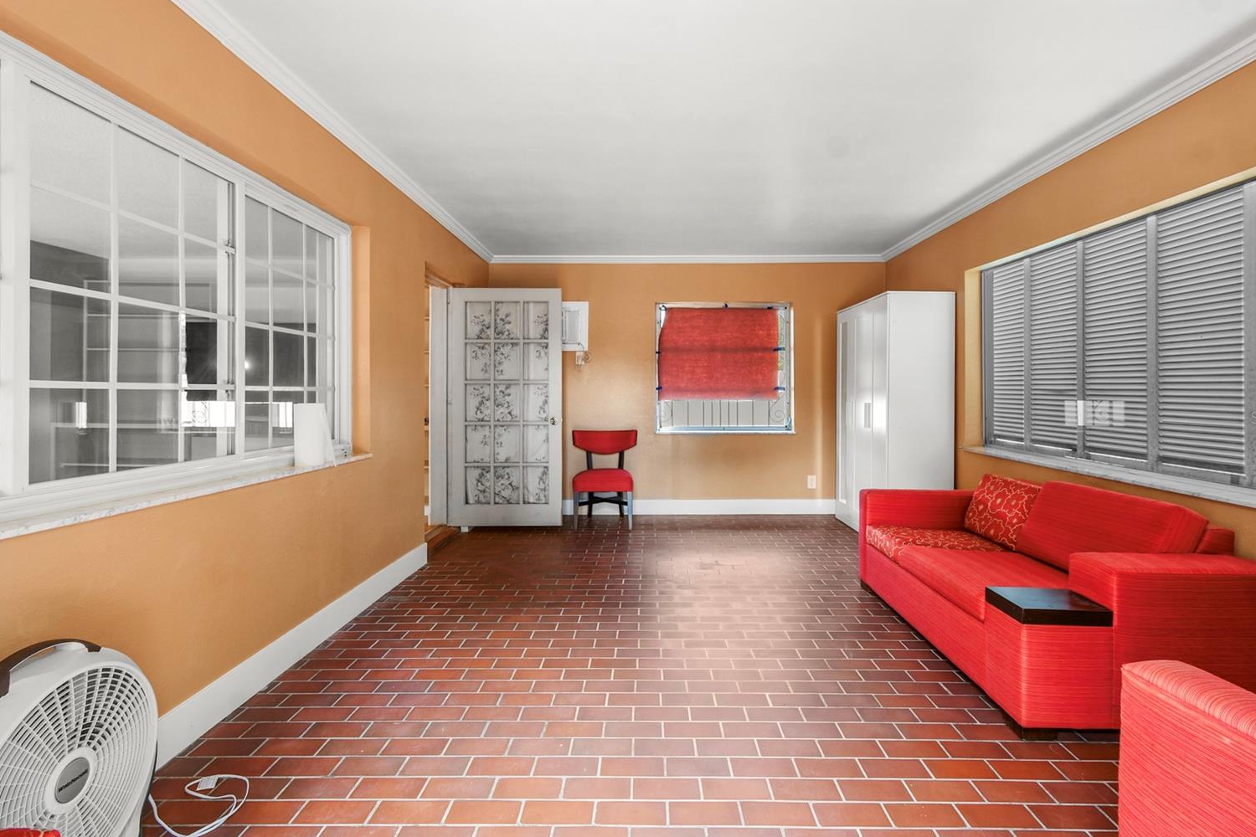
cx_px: 656
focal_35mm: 16
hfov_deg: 96.7
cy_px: 418
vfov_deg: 73.7
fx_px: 558
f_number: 7.1
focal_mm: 10
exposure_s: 1/8
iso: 100
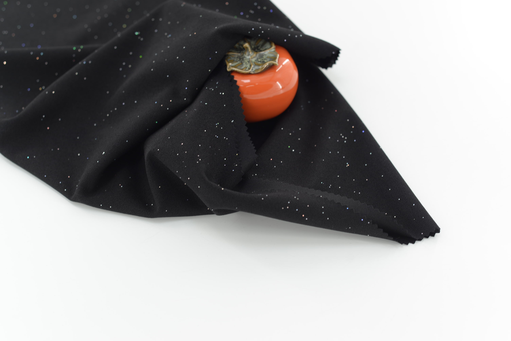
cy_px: 170
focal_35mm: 50
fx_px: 710
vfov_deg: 27.0
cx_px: 256
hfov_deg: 39.6
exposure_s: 1/60
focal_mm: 50
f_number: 4
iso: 100
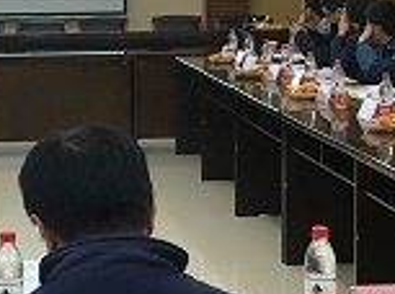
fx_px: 1298
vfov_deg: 12.9
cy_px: 57
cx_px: 75
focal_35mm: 114
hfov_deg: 17.2
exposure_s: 1/33
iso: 125
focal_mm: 4.15
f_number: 2.2
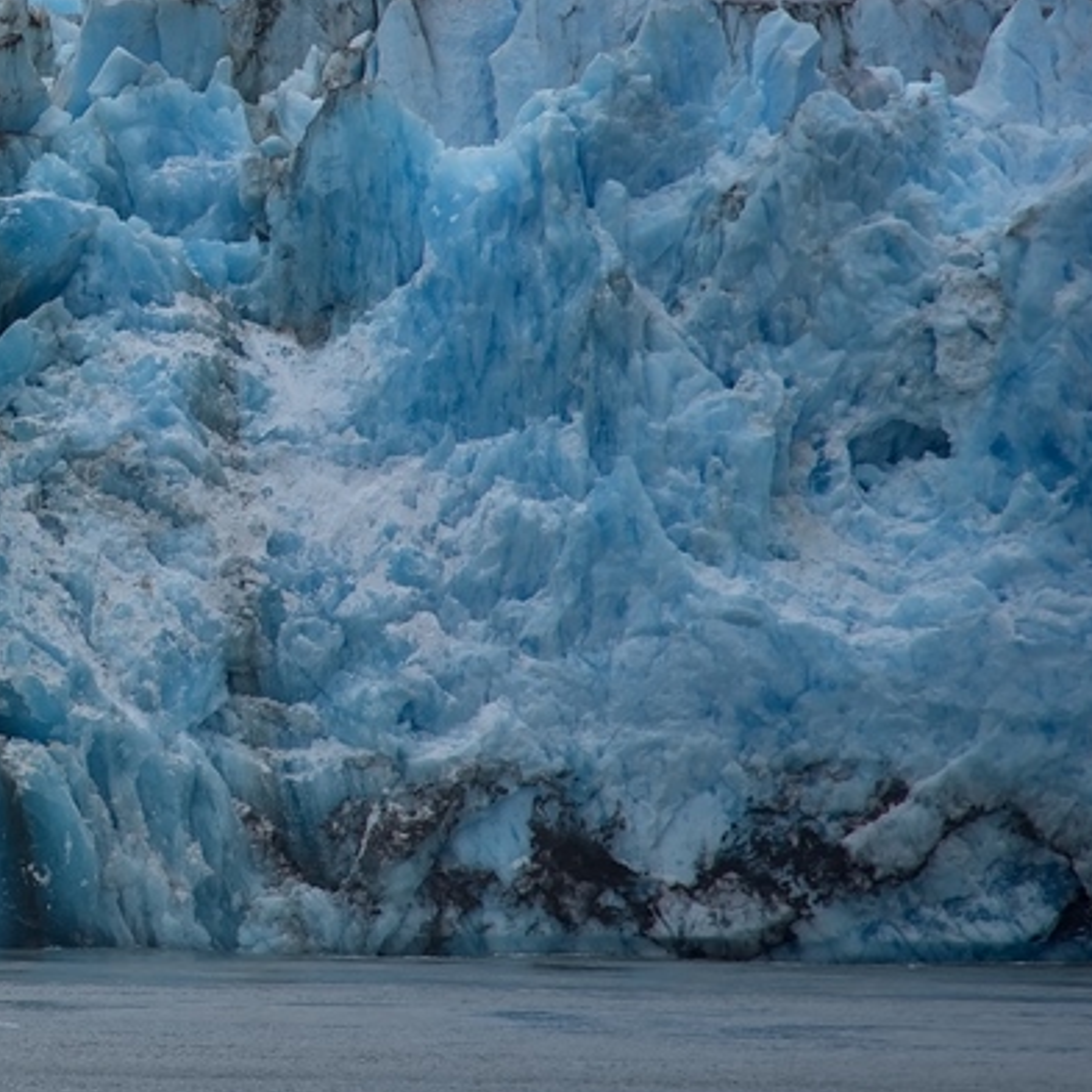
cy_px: 142
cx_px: -422
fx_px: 11849
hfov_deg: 5.2
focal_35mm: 332
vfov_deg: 5.3
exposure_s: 1/250
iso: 100
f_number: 5
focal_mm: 120
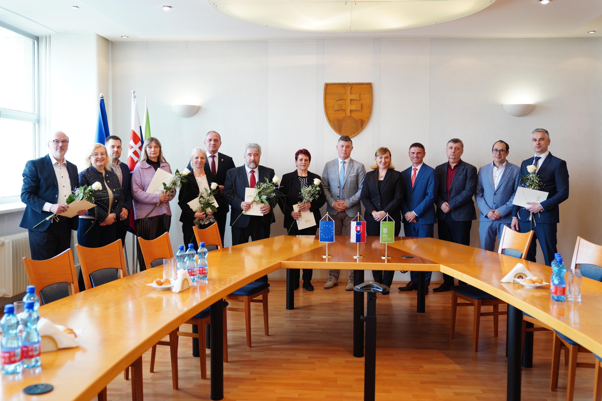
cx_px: 301
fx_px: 585
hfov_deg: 54.4
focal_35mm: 35
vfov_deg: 37.9
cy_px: 200
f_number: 2.8
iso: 1250
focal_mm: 35
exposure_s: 1/250
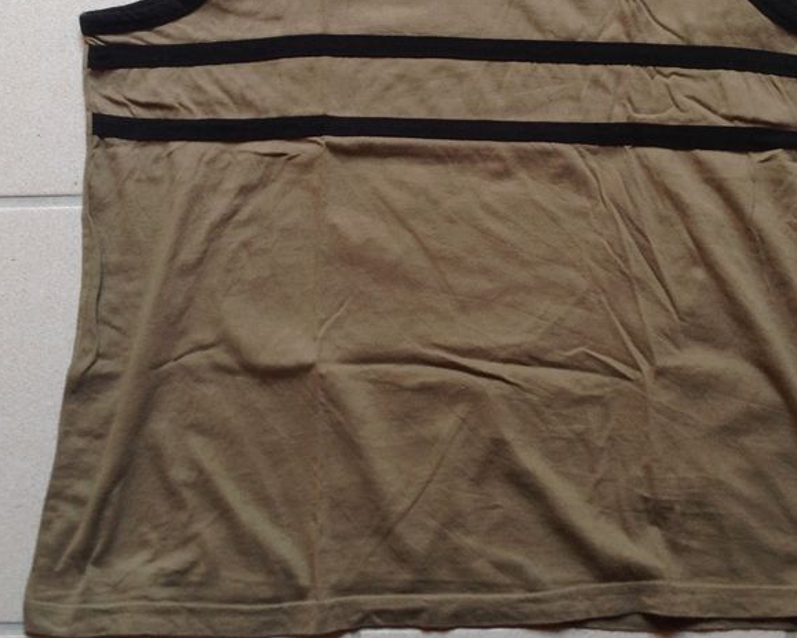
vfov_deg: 25.5
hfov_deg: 31.9
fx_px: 1392
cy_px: 155
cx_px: 421
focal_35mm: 59
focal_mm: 4.28
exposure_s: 1/20
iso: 64
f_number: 2.4
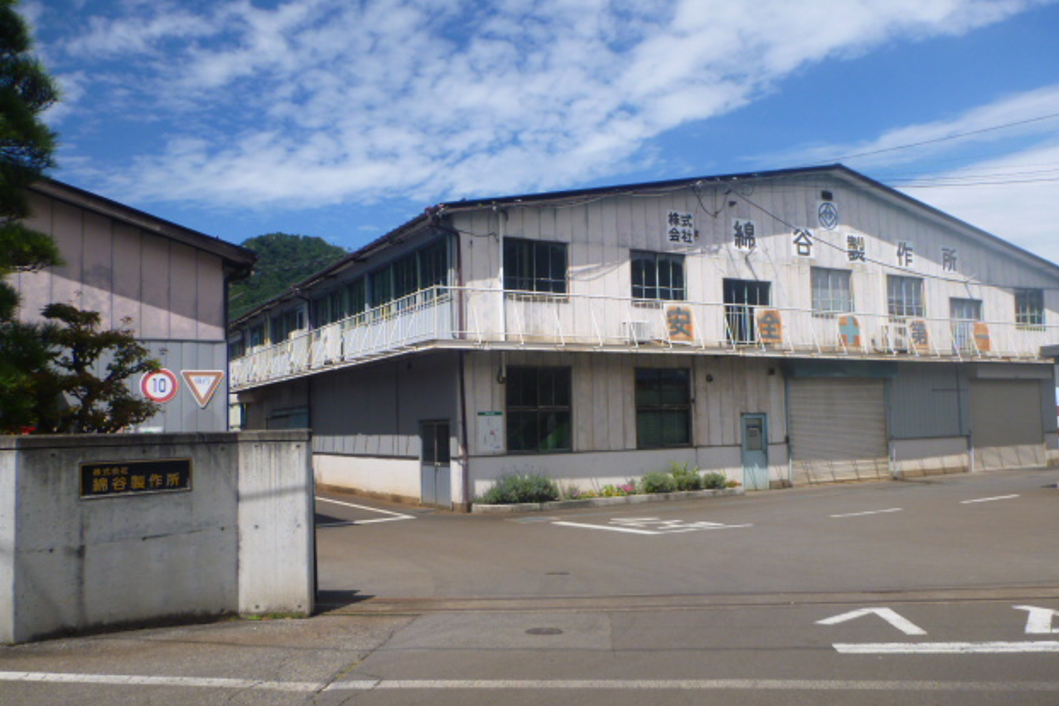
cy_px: 348
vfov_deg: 43.6
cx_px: 544
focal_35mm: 30
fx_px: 882
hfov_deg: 61.9
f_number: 3.3
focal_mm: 4.9
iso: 100
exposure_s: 1/1300
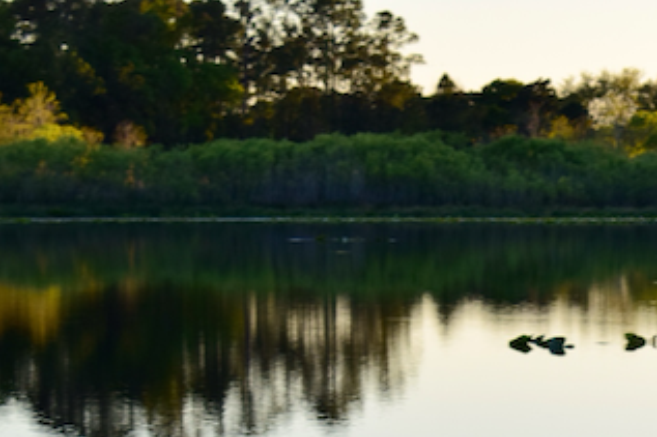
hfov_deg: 10.4
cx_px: 694
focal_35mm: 195
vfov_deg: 7.0
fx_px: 3560
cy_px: 495
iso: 400
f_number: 10
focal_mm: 55
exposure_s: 1/250
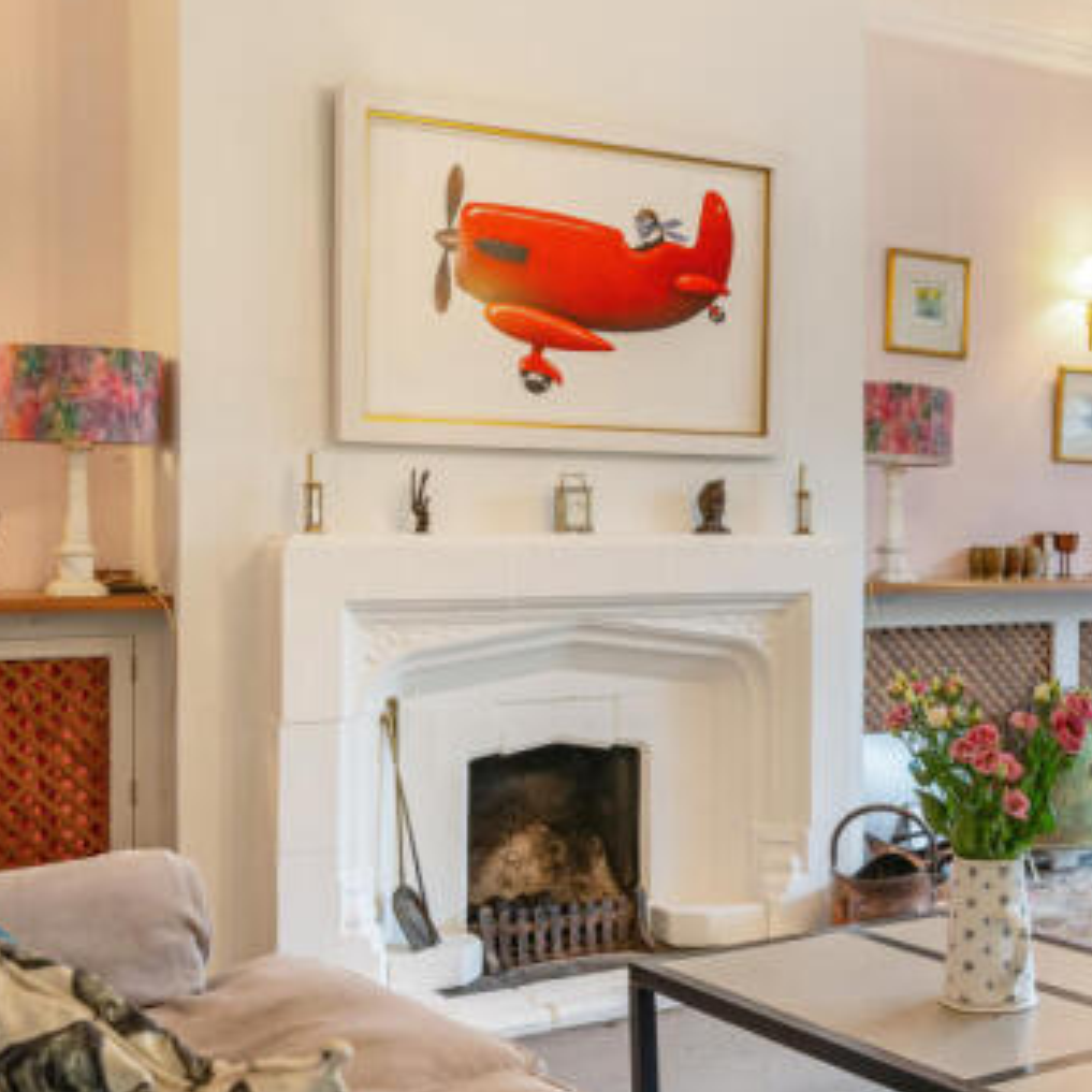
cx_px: 910
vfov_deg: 36.7
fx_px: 1642
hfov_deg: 35.3
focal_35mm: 46
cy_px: 643
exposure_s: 1/6
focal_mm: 28
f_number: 5.6
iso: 400
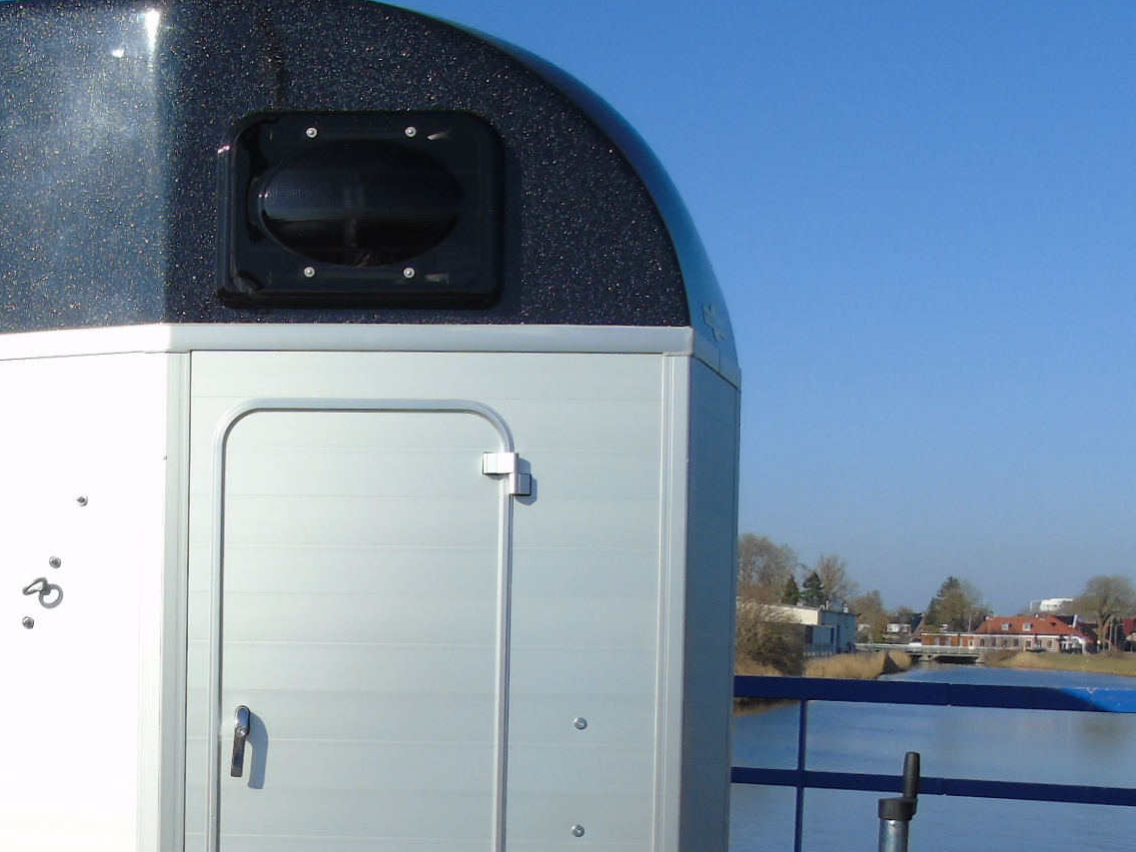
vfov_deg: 25.1
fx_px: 1871
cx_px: 209
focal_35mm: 57
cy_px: 729
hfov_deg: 32.7
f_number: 3.8
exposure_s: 1/1000
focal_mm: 4.4
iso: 80
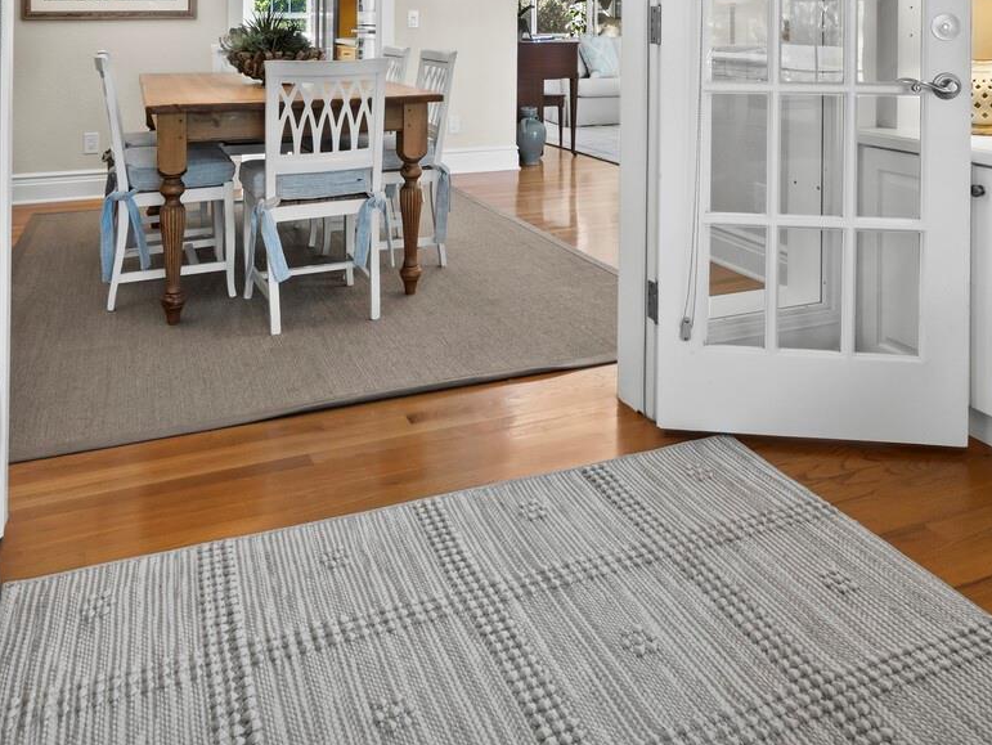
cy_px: -4
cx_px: 488
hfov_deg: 61.6
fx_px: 831
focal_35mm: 29
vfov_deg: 41.7
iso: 320
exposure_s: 1/2
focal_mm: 7
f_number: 11
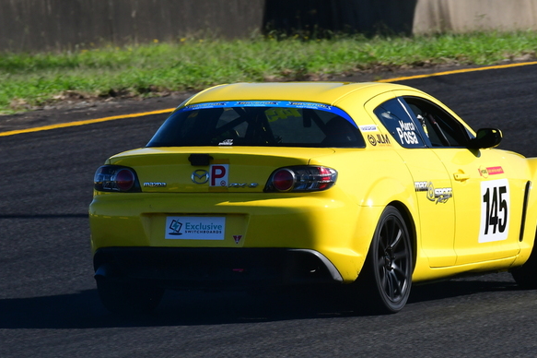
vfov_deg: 1.6
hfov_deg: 2.4
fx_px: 12895
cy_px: 149
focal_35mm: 865
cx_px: 310
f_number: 13
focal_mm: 420
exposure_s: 1/640
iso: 500
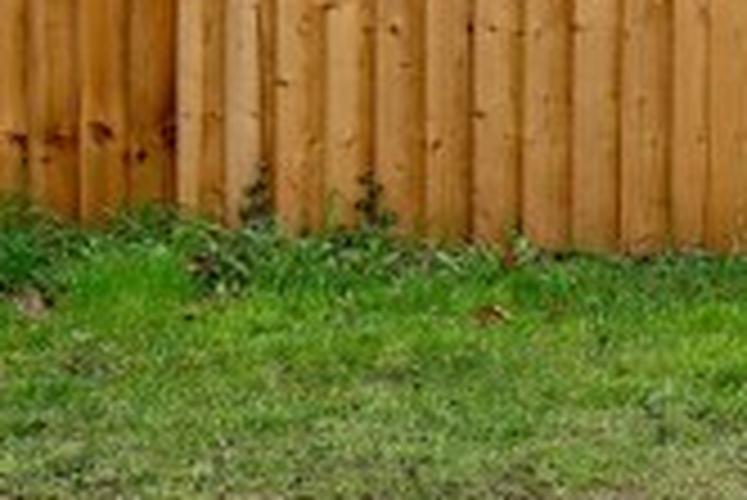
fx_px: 4465
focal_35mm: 215
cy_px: -743
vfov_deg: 6.1
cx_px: 1134
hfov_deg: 9.3
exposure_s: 1/50
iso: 64
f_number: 6.3
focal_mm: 33
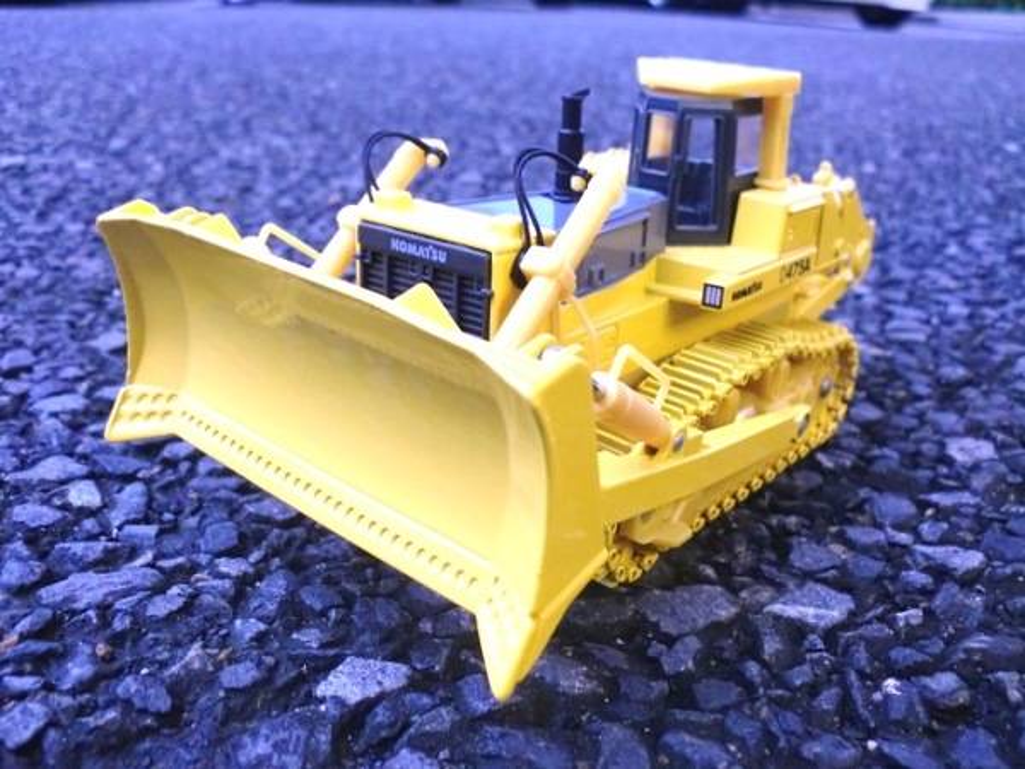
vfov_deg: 40.7
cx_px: 512
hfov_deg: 52.6
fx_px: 1036
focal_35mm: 35
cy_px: 384
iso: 400
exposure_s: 1/40
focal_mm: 6.3
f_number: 3.1
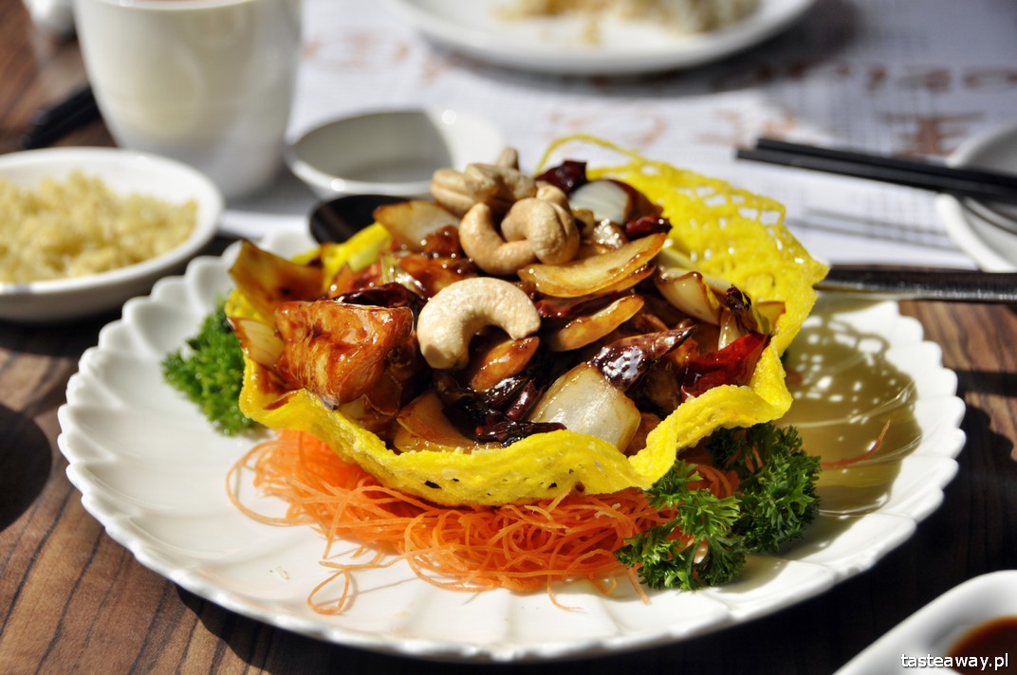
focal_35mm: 75
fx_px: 2116
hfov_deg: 27.0
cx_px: 508
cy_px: 338
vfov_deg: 18.1
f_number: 5
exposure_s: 1/1250
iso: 200
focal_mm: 50
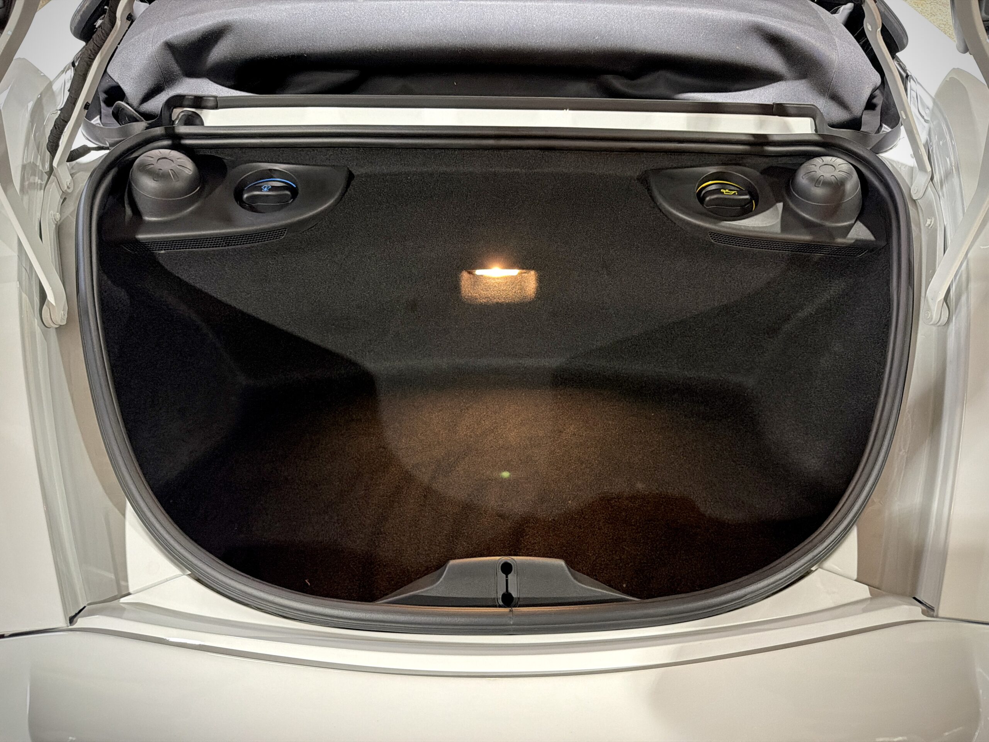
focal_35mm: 24
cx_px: 494
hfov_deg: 71.6
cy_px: 371
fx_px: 686
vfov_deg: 56.8
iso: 800
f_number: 1.78
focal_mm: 6.76
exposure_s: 1/25
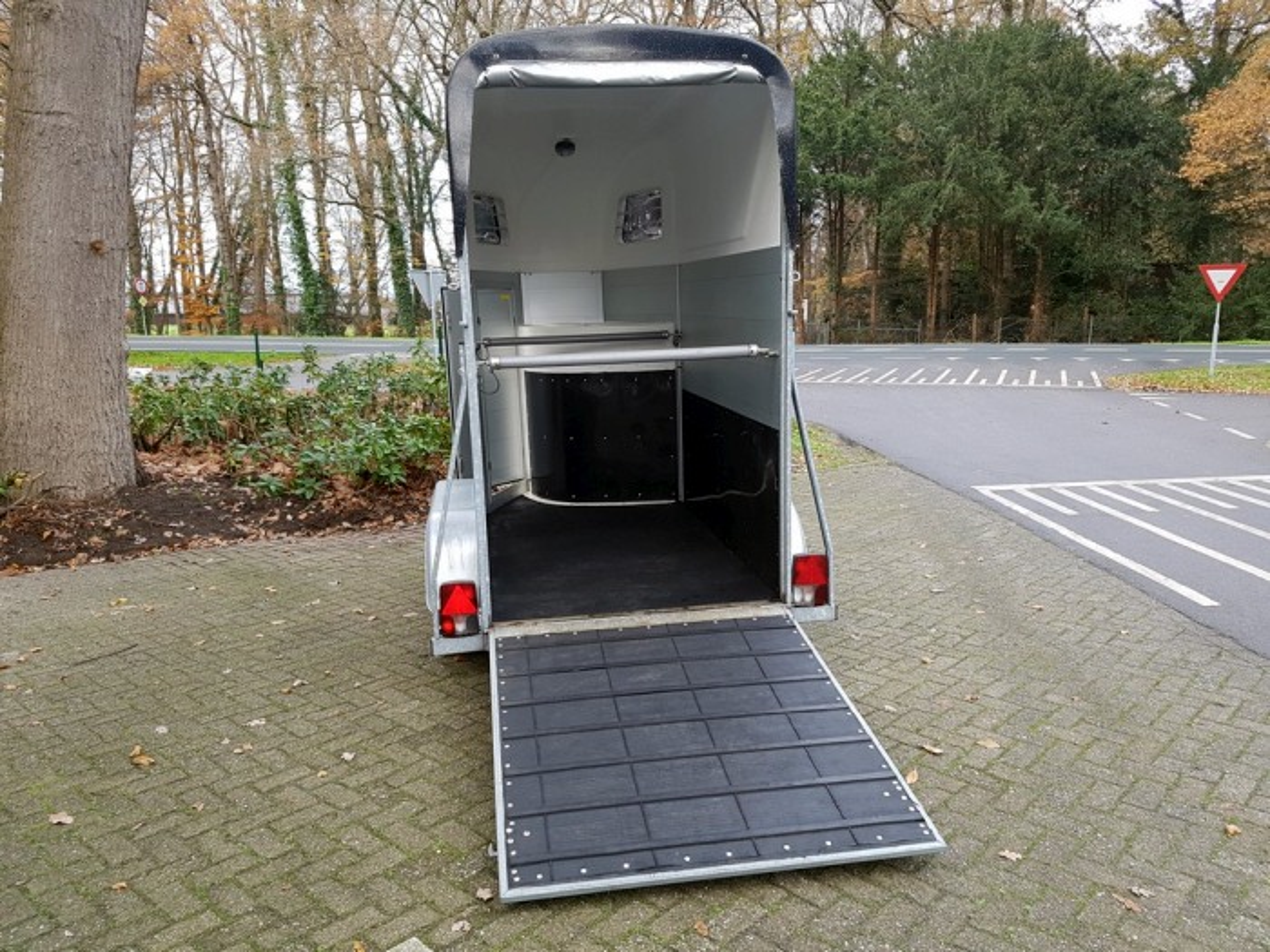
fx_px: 954
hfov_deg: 67.3
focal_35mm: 26
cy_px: 476
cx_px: 635
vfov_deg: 53.1
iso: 64
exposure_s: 1/100
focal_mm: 4.2
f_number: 1.7
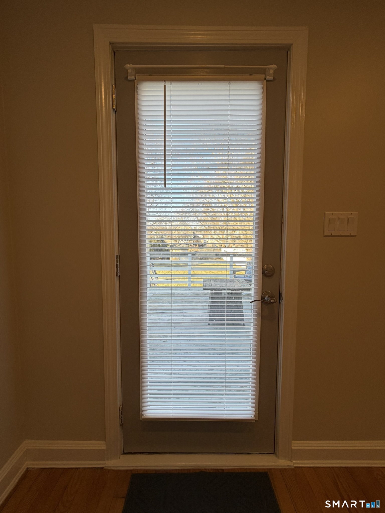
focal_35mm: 14
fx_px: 208
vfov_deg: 102.1
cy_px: 256
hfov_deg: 85.7
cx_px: 192
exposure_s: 1/120
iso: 40
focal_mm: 2.22
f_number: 2.2
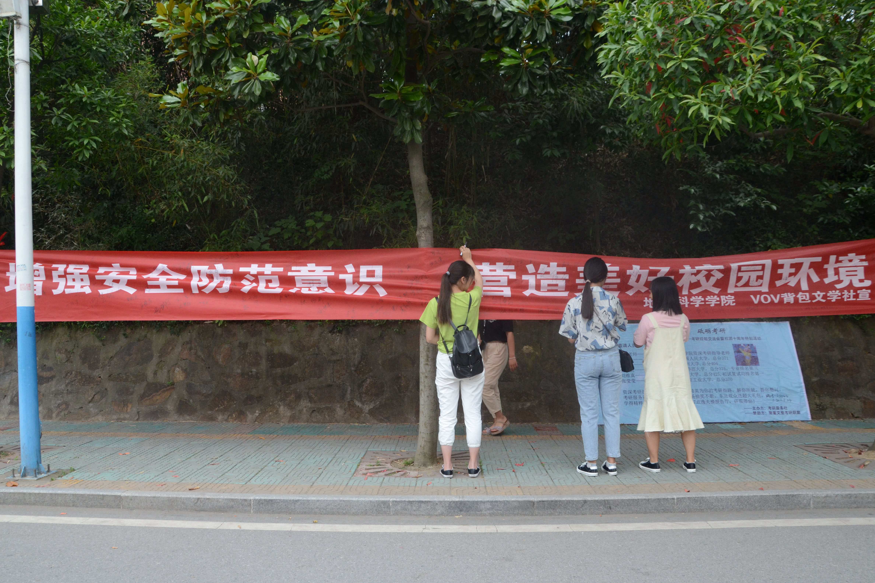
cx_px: 428
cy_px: 290
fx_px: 681
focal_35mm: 28
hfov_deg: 65.5
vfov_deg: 46.4
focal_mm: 18
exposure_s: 1/250
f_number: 7.1
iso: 800
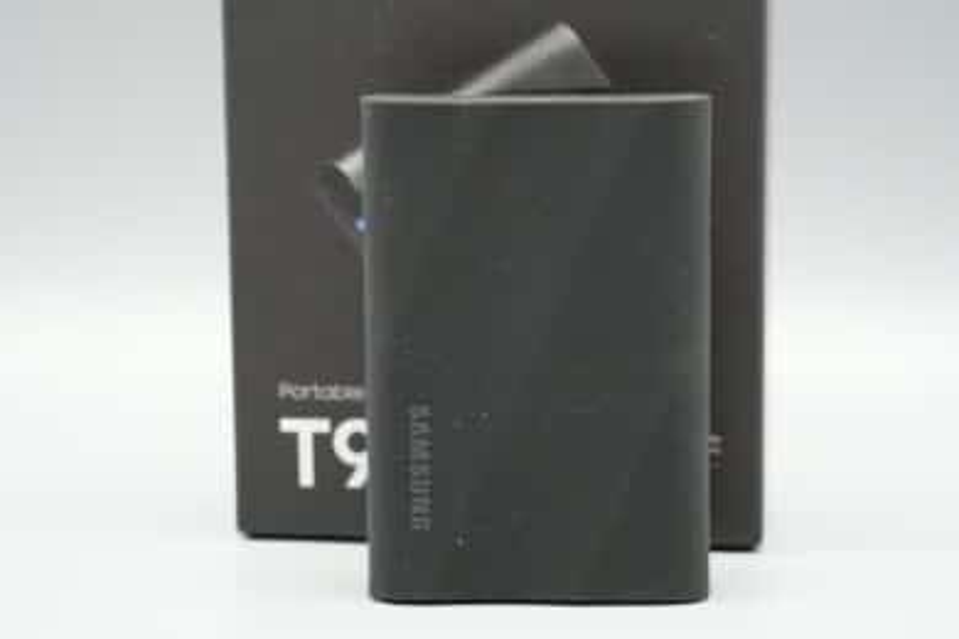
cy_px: 320
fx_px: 2797
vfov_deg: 13.0
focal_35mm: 105
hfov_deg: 19.5
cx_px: 480
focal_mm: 105
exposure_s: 1/125
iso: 3200
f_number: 10
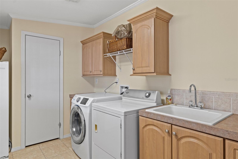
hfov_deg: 81.2
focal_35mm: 21
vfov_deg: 59.5
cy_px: 80
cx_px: 119
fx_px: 139
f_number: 8
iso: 320
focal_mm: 14
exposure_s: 2
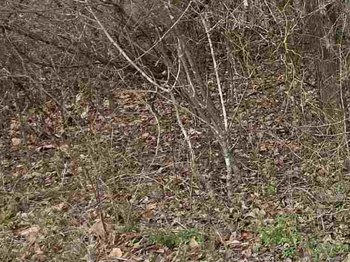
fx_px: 617
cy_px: -4
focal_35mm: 61
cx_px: 507
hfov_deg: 25.2
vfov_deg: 23.0
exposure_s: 1/272
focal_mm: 2.2
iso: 40
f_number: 1.9
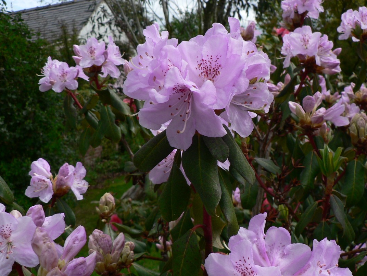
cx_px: 211
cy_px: 137
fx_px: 456
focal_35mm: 43
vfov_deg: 33.6
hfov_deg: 43.7
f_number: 4.5
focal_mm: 6
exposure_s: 1/500
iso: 80
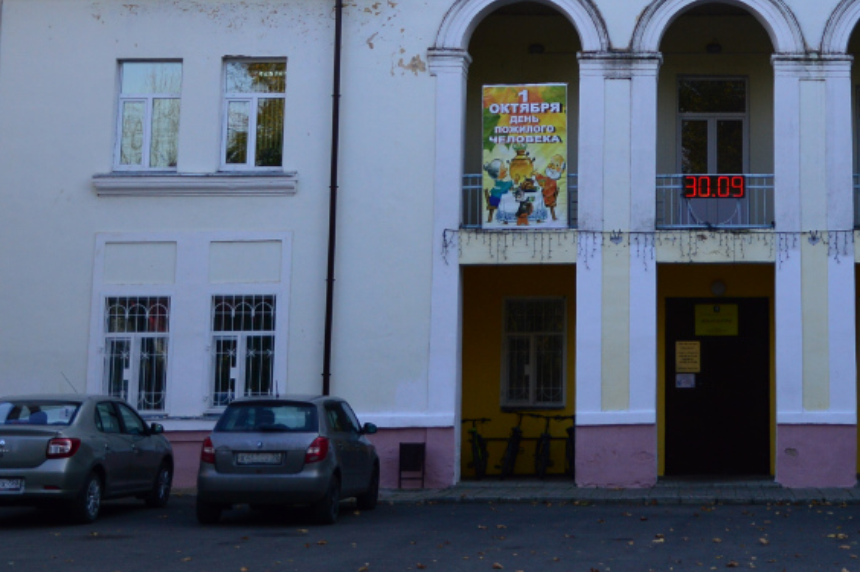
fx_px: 1981
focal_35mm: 83
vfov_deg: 16.0
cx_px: 726
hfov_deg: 24.0
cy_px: -23
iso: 200
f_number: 3
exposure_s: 1/800
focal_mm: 24
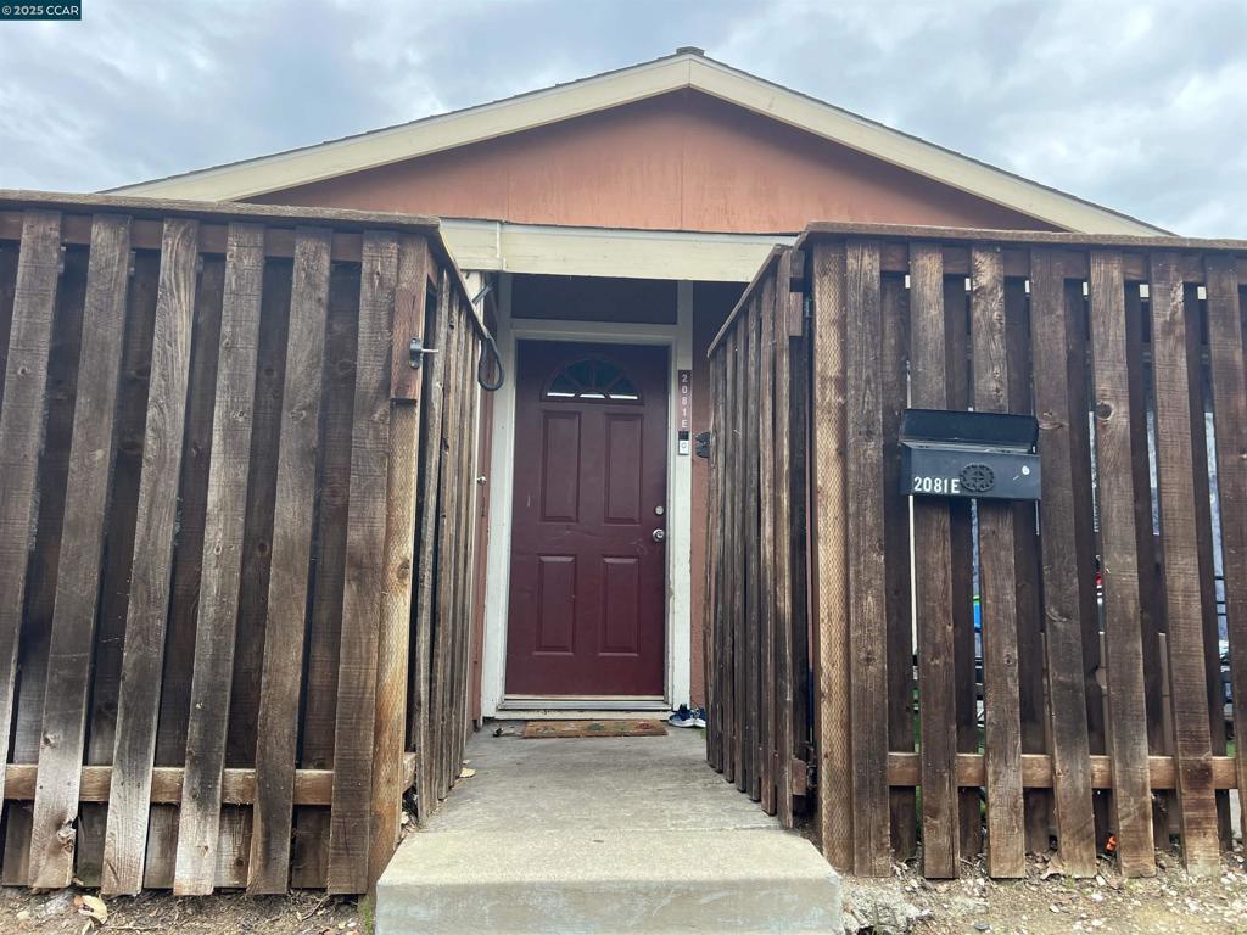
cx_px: 624
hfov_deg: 67.3
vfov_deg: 53.1
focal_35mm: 26
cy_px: 468
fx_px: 937
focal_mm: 5.7
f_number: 1.5
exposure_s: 1/121
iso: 80
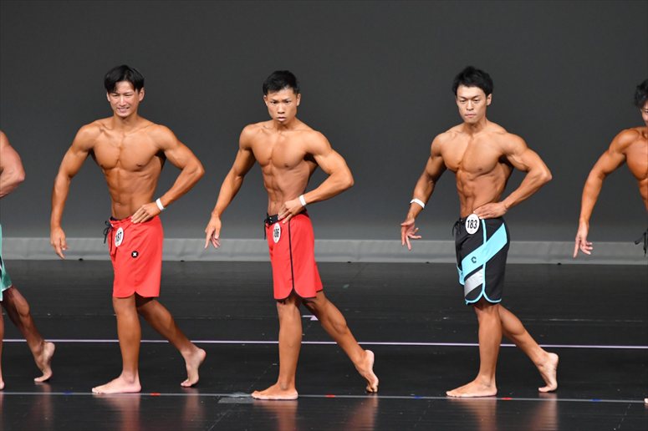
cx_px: 324
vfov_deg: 4.4
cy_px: 216
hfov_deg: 6.5
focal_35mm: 315
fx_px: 5667
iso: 4000
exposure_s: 1/400
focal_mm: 210
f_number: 5.6
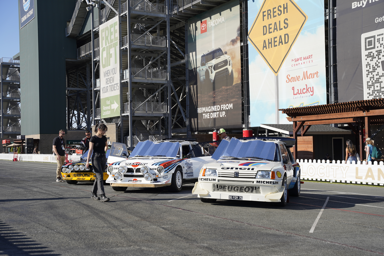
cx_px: 192
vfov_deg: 27.0
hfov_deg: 39.7
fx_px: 532
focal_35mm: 50
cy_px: 128
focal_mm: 49.9
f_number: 4.5
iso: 100
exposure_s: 1/800
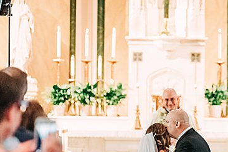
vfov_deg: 4.1
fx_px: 2115
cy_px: 154
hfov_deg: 6.1
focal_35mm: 334
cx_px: 260
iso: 1000
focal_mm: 130
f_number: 2.8
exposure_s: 1/100
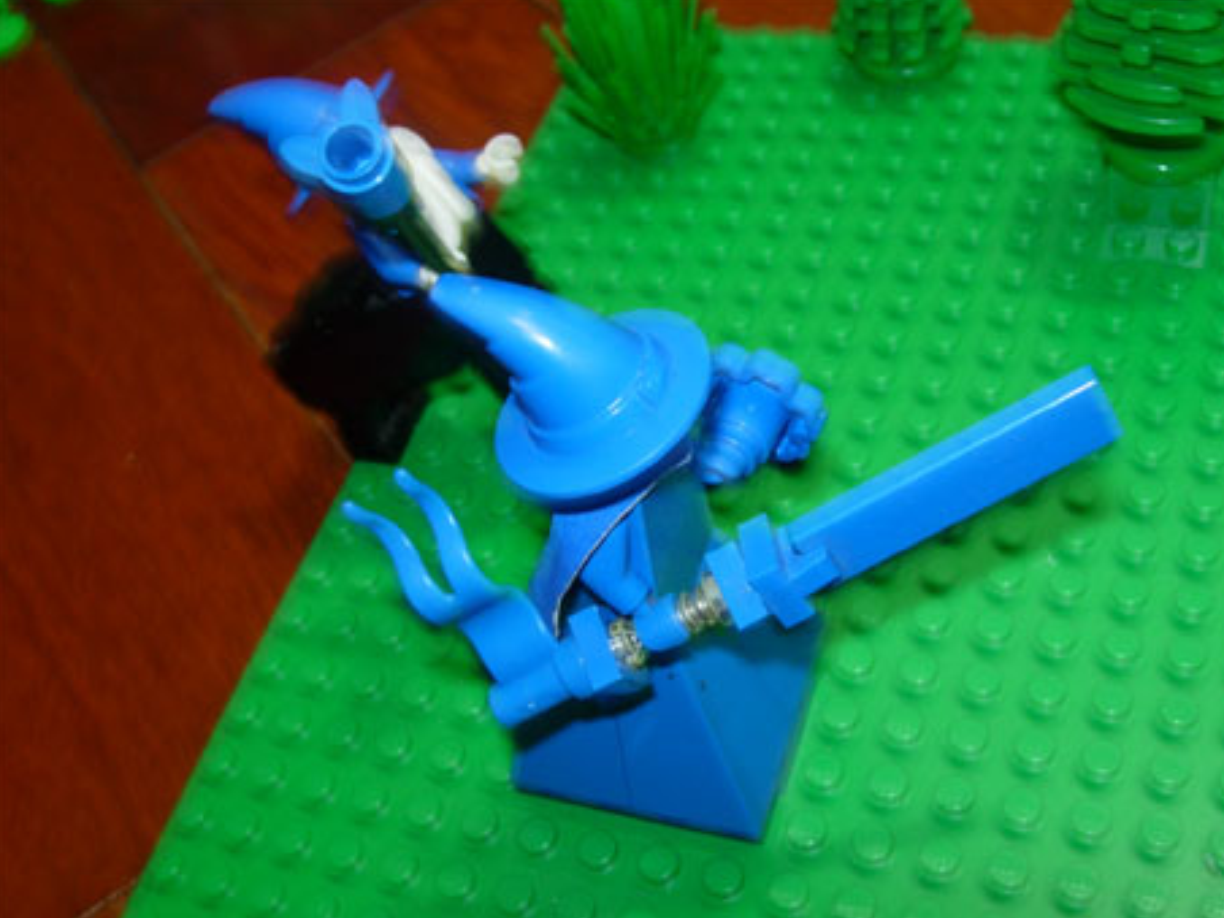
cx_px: 663
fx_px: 1485
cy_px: 494
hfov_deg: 44.8
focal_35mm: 42
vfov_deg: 34.3
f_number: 4.8
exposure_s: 1
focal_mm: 7.8
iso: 79
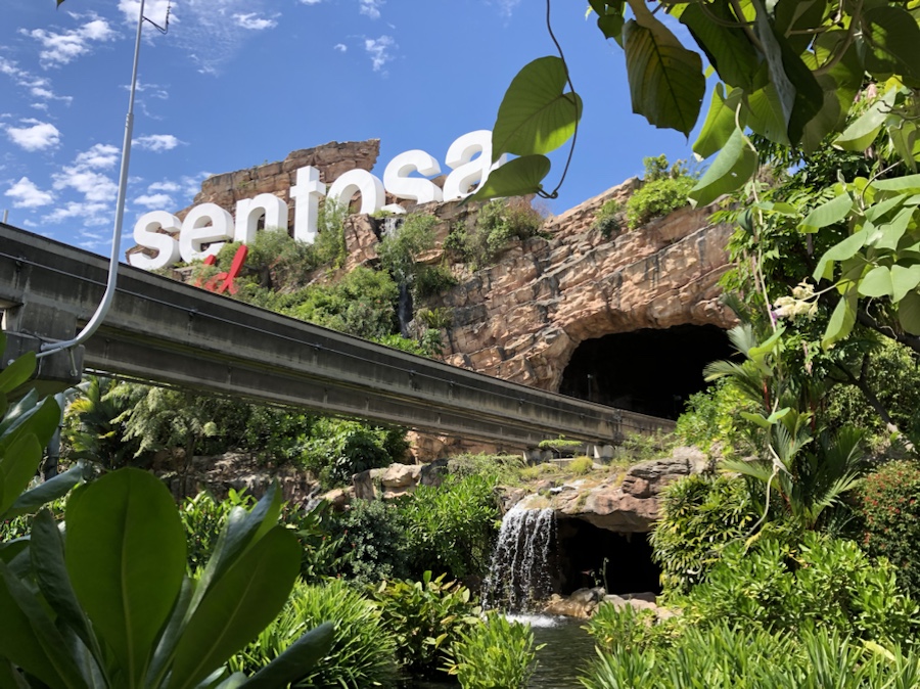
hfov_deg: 63.5
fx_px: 744
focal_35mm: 28
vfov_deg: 49.7
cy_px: 344
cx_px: 460
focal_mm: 4
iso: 20
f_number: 1.8
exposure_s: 1/1066
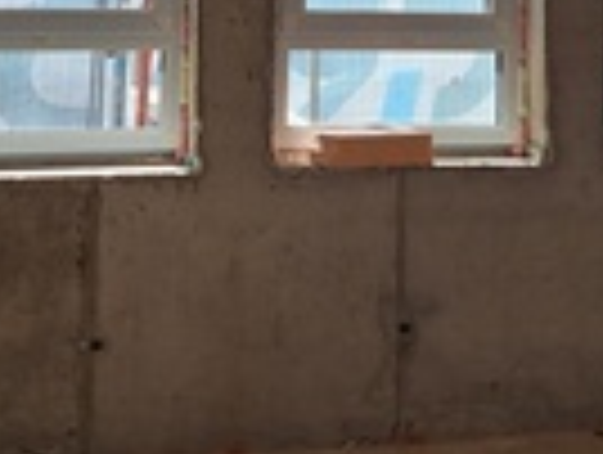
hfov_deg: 25.3
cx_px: 346
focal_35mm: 77
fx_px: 1344
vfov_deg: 17.9
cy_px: -144
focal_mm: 5.54
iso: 40
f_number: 1.8
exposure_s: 1/563
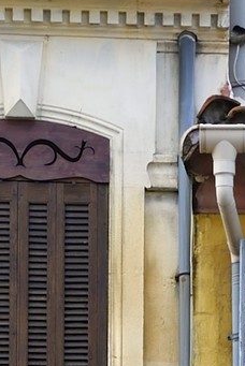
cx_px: 284
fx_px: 5012
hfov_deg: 2.8
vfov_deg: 4.0
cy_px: 1126
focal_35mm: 492
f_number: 7.1
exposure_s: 1/160
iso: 200
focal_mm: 70
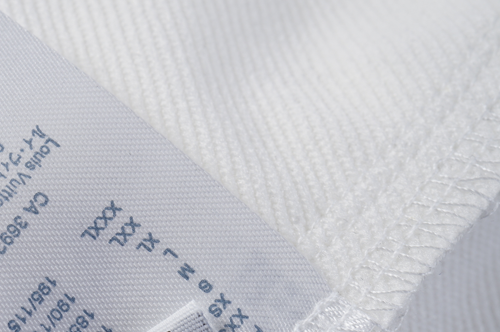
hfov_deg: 21.1
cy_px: 230
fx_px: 1318
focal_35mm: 95
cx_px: 76
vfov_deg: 14.3
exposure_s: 1/100
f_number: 10
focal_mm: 50
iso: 160
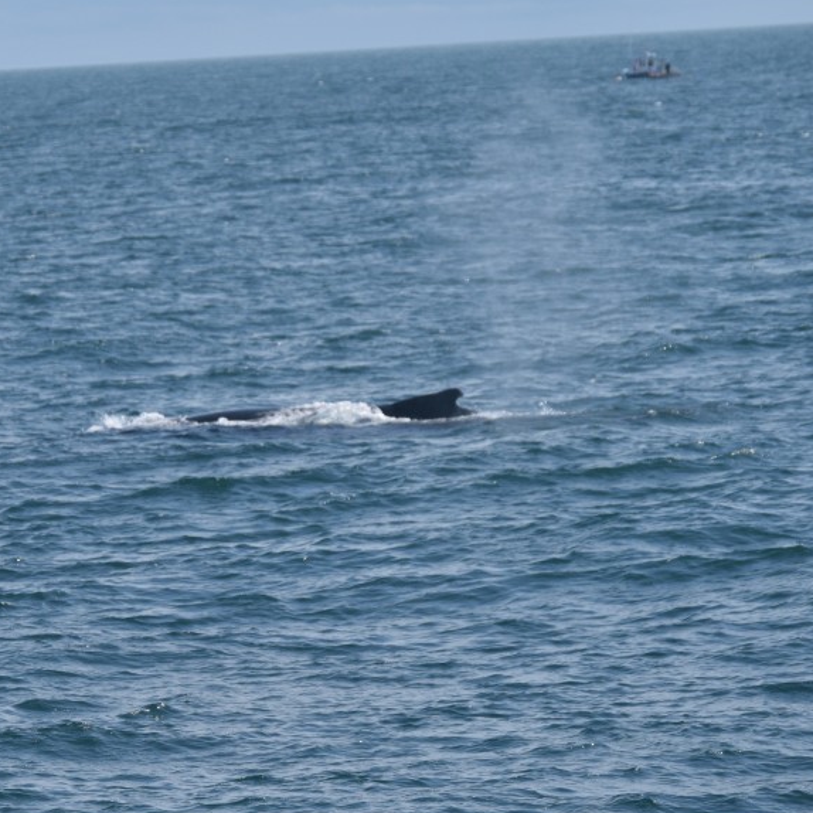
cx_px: 252
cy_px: 387
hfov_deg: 5.6
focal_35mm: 312
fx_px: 8290
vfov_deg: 5.6
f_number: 5.6
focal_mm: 130
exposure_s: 1/1600
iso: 200
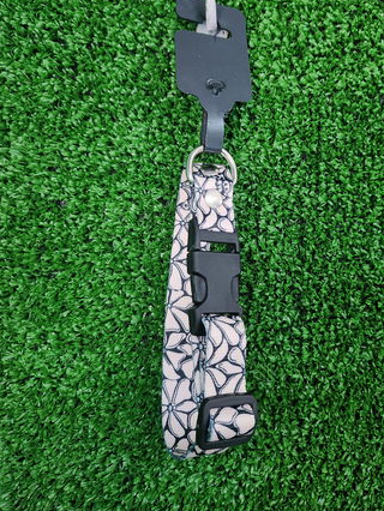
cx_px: 220
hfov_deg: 46.7
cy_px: 218
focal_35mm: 30
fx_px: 443
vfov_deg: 59.7
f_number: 1.8
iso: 400
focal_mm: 5
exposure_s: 1/100
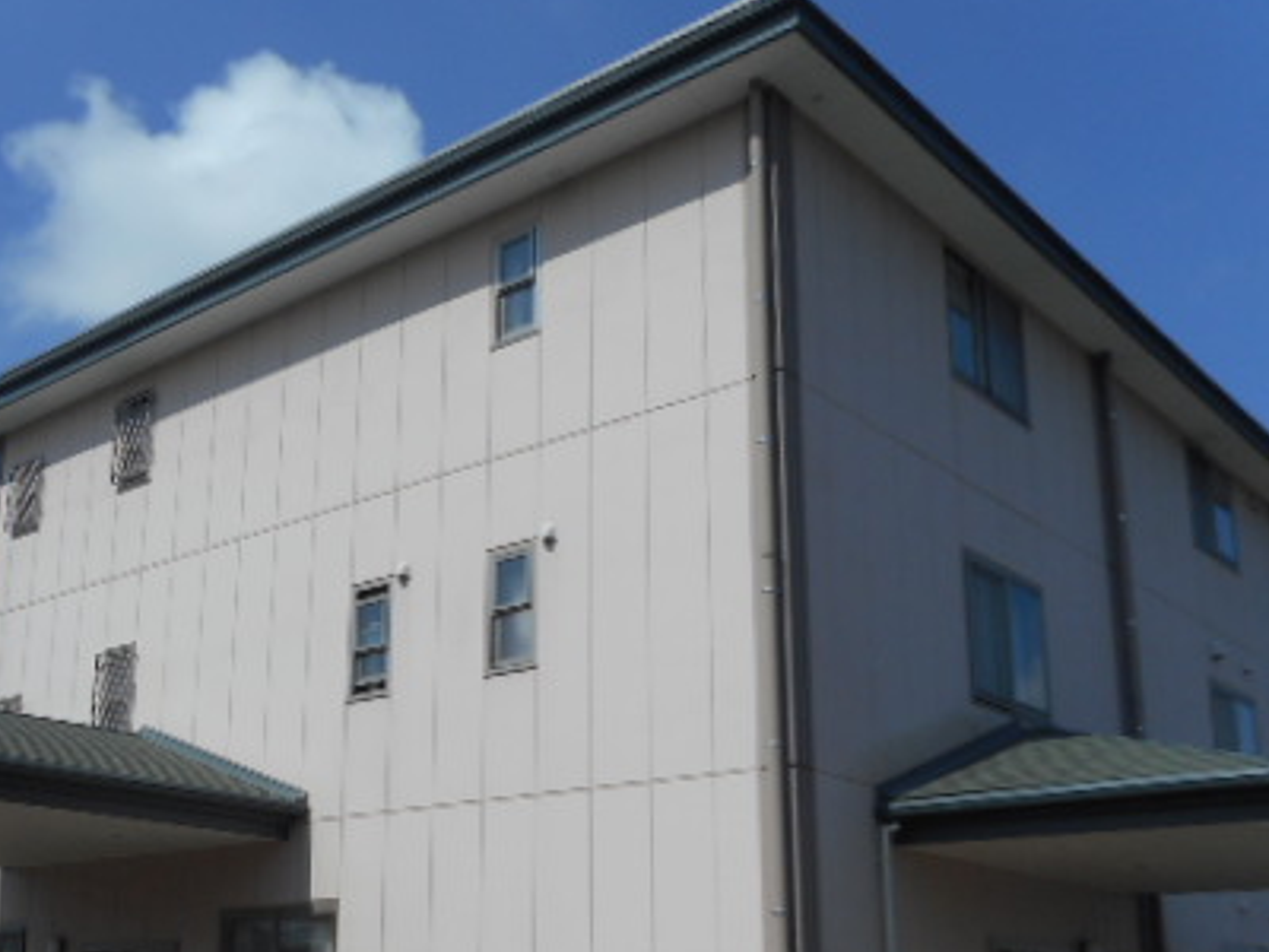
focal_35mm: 40
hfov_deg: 46.4
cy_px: 638
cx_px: 482
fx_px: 1466
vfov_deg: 35.6
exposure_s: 1/200
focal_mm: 4.5
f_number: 10.5
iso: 80
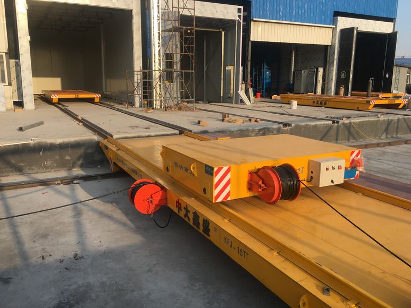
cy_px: 150
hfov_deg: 60.0
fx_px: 356
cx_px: 204
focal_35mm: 30
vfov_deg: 46.8
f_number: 2.2
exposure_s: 1/754
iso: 25
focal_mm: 4.15
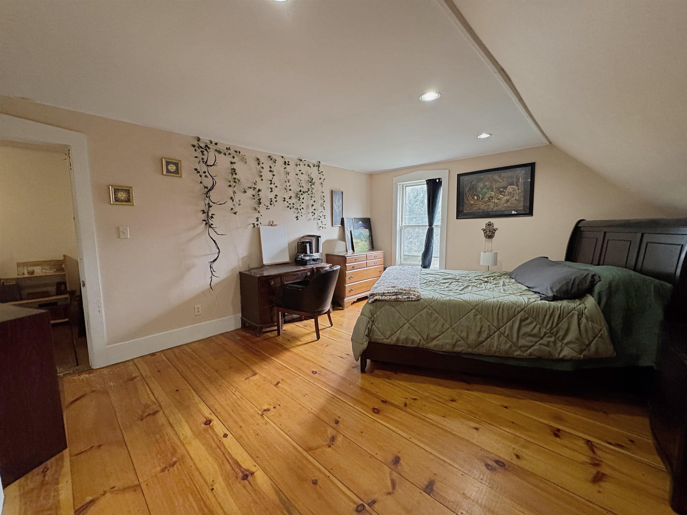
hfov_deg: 102.1
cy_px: 258
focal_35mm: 14
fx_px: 278
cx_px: 344
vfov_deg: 85.7
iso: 250
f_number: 2.2
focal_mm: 2.22
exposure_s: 1/60
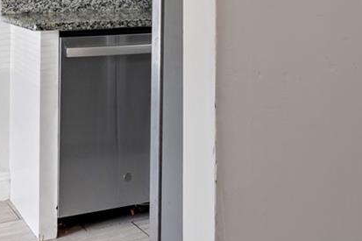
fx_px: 643
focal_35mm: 64
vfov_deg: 20.1
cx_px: 260
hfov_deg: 31.0
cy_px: -39
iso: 200
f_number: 9
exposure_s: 1/2.5
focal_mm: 11
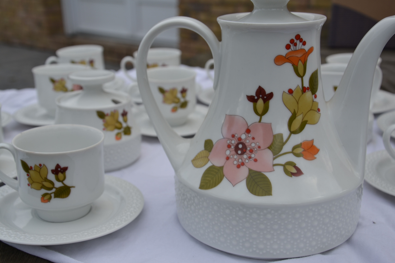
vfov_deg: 28.1
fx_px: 527
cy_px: 132
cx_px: 198
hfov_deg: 41.1
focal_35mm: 48
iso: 100
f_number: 6.3
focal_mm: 32
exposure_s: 1/160
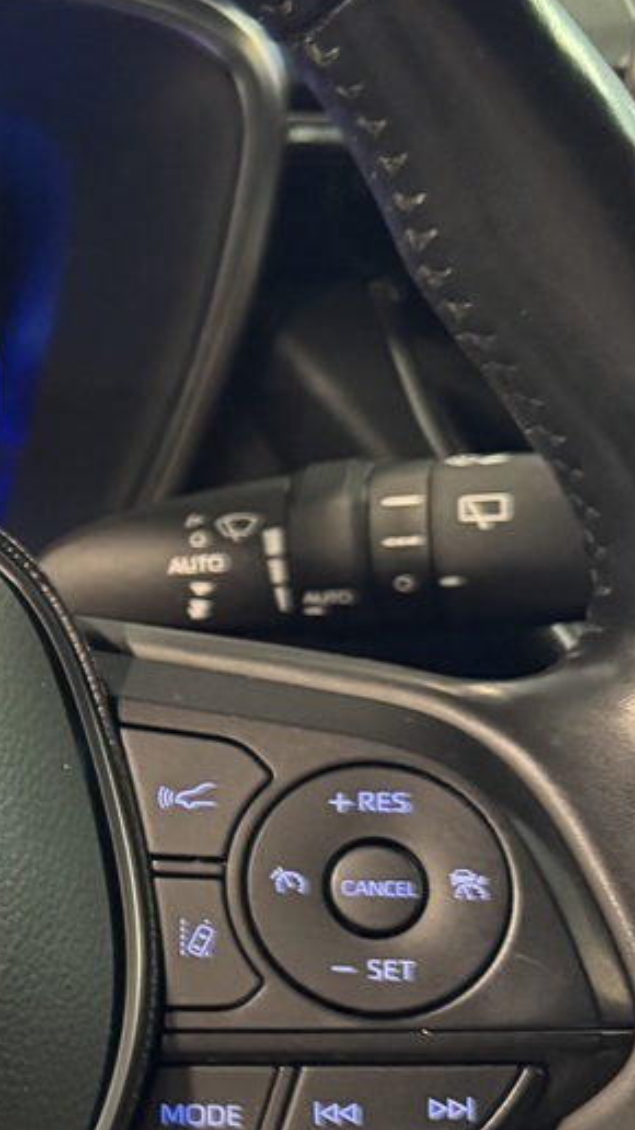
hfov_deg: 14.2
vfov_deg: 28.9
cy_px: 633
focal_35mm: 73
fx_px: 2187
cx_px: -572
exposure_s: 1/33
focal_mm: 6.76
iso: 800
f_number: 1.78
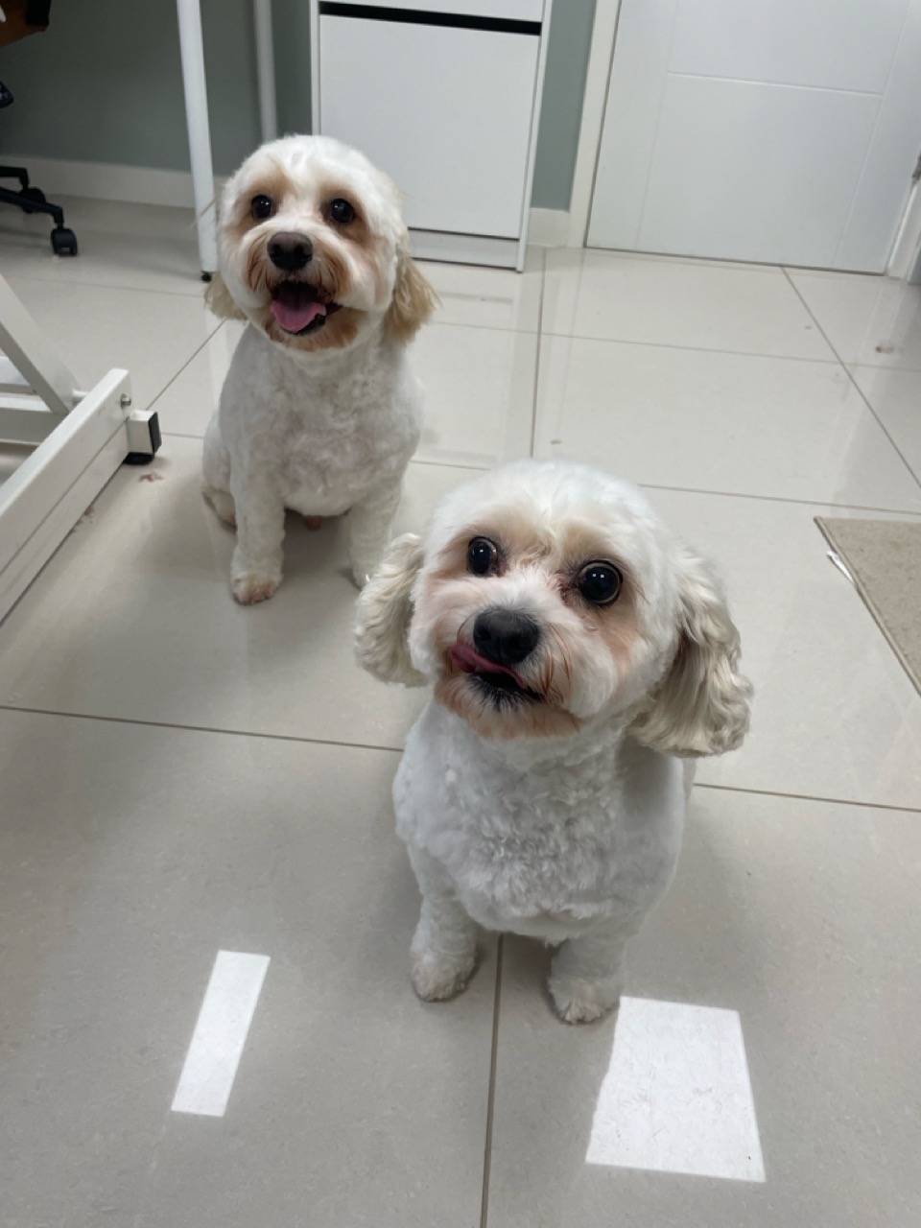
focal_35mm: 26
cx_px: 460
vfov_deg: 67.3
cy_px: 614
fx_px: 922
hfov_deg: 53.1
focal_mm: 4.2
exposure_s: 1/100
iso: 50
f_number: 1.6
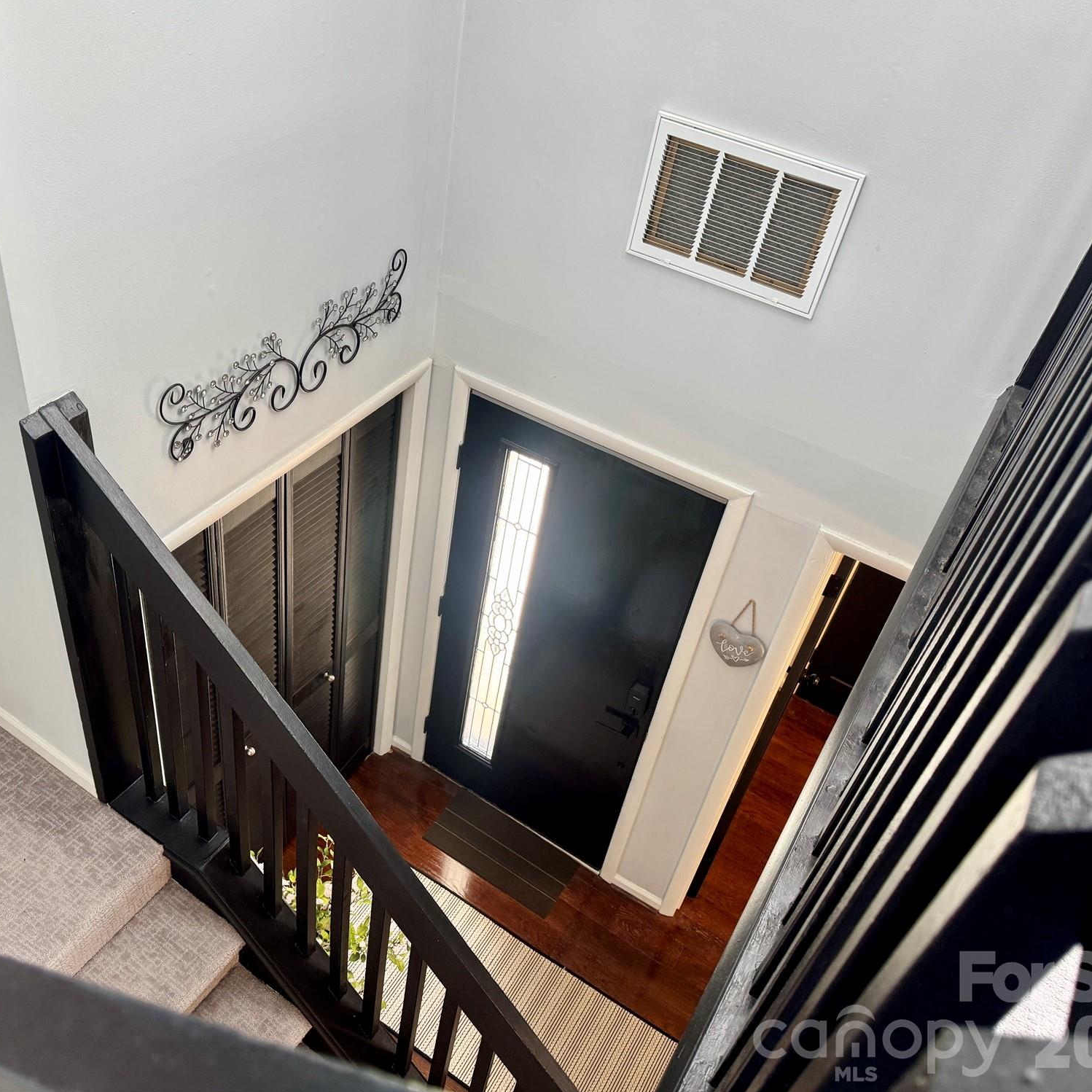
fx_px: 1035
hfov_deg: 55.3
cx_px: 445
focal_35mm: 29
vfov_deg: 55.6
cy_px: 534
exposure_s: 1/120
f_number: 1.78
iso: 200
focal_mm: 6.76
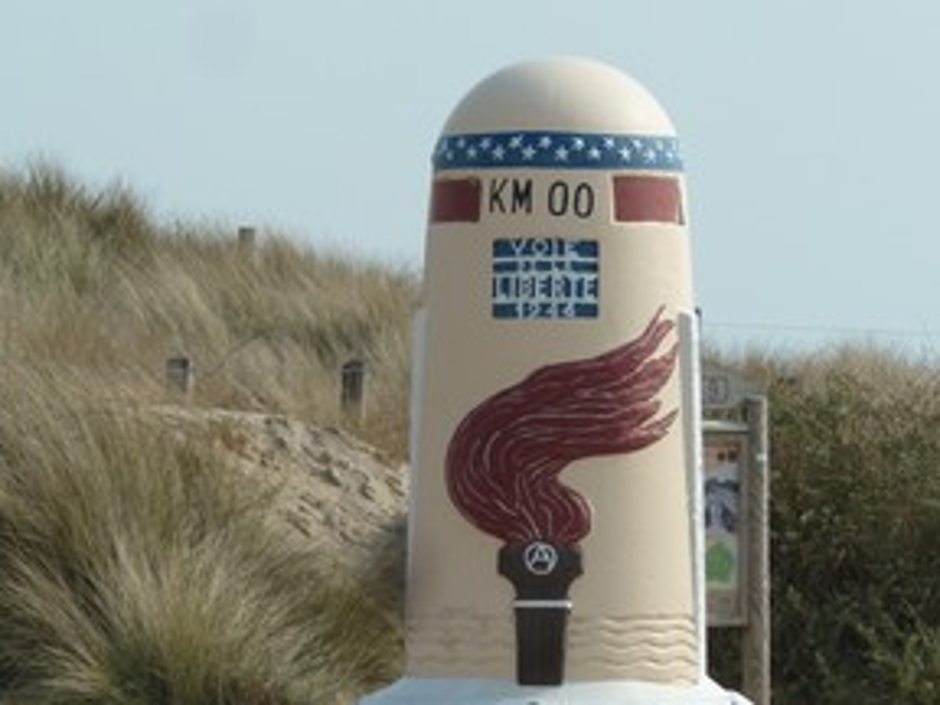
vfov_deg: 4.5
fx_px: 8907
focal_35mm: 328
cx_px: 343
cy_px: 447
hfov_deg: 6.0
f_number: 5.6
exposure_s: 1/400
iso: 80
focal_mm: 34.4
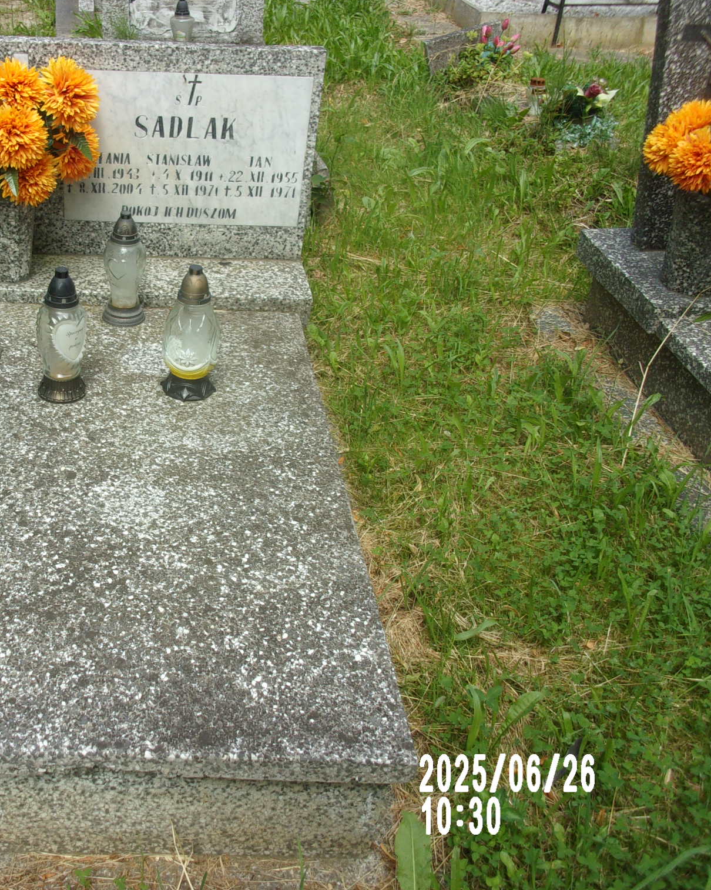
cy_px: 443
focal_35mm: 37
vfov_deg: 49.1
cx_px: 160
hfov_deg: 38.8
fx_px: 973
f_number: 3.9
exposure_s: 1/240
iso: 80
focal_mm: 5.1
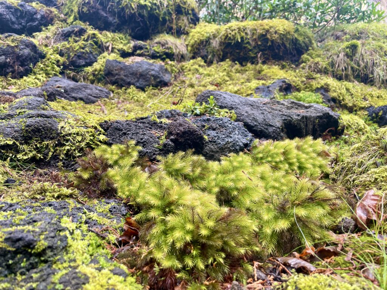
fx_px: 291
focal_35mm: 26
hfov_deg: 67.3
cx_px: 194
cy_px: 145
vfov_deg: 53.1
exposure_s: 1/121
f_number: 1.6
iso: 64
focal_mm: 4.2
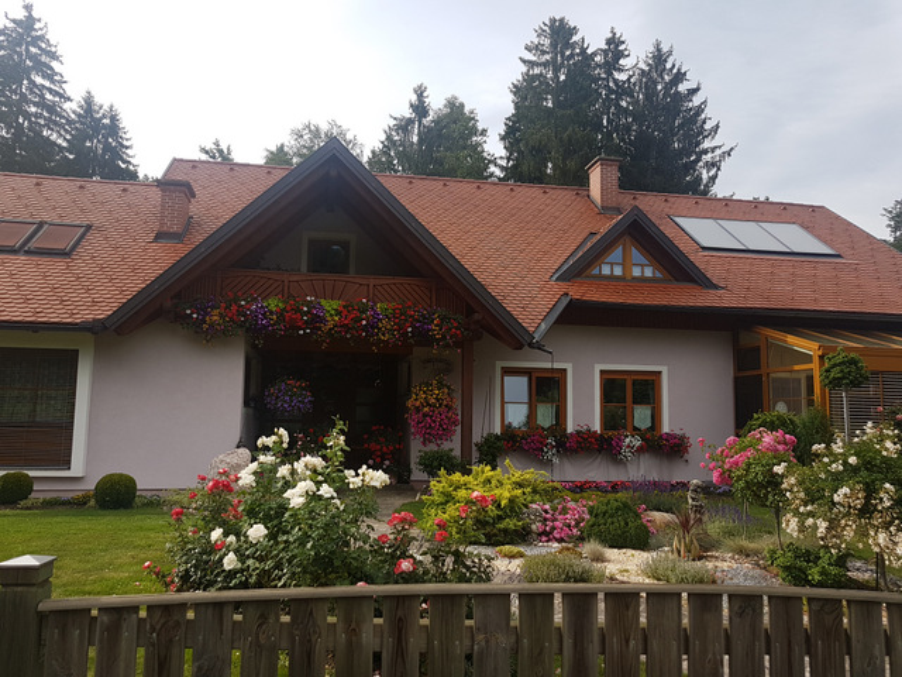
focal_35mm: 26
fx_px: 677
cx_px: 451
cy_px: 338
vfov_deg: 53.1
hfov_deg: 67.3
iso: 40
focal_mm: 4.2
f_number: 1.7
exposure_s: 1/998
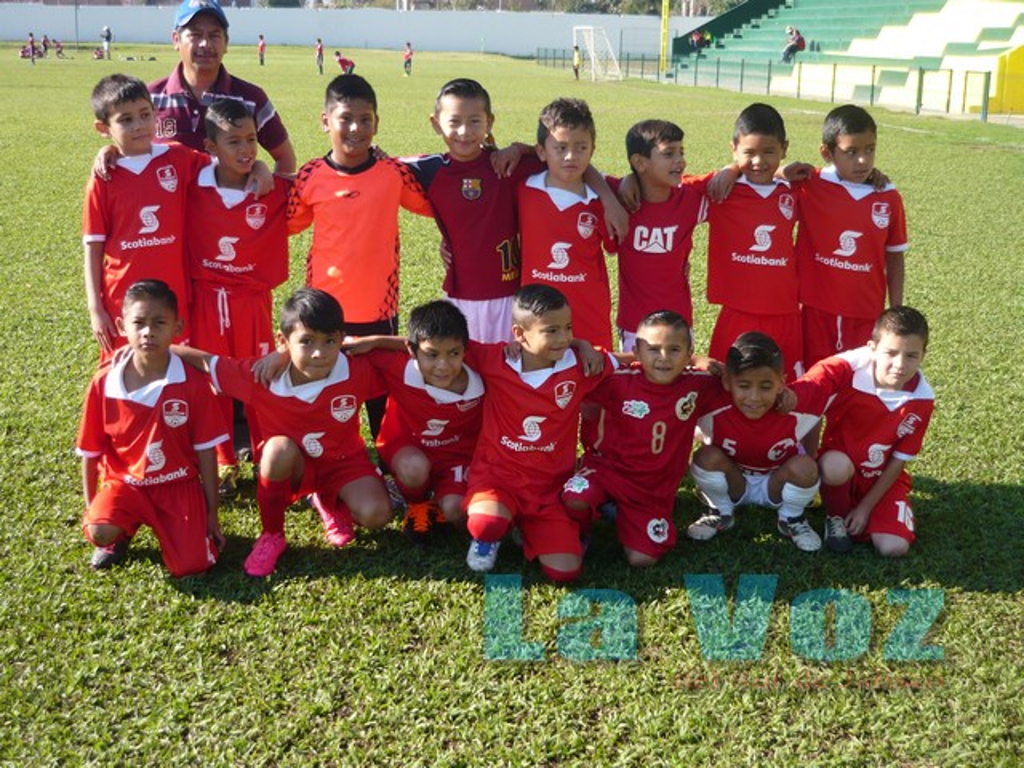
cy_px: 384
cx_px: 512
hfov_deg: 42.9
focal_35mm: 44
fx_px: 1302
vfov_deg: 32.9
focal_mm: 7.2
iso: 100
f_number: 3
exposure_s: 1/400
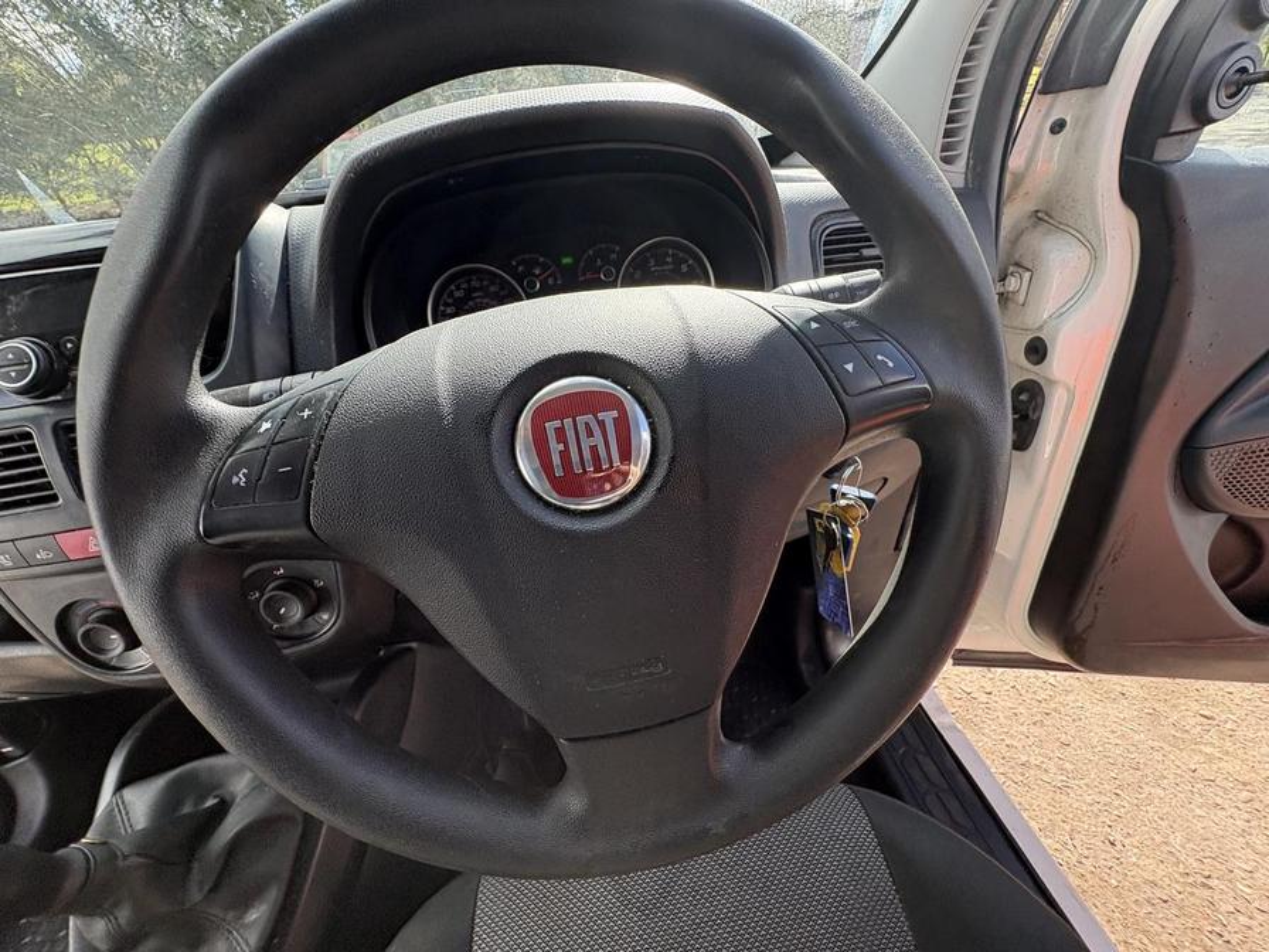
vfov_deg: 85.7
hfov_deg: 102.1
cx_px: 634
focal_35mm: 14
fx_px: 513
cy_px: 476
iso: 64
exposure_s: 1/251
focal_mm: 2.22
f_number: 2.2
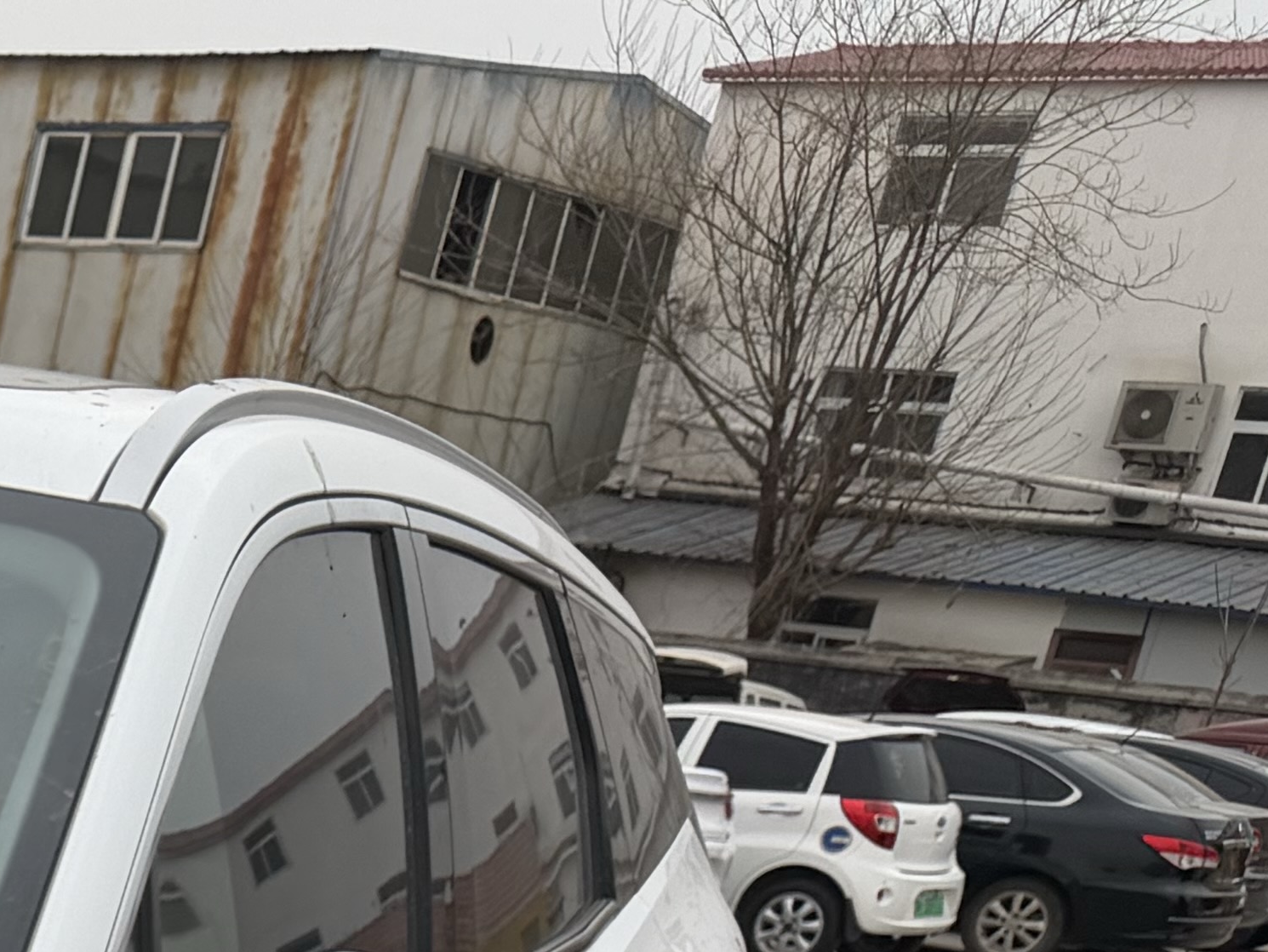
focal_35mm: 92
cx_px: -1112
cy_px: 1823
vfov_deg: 13.9
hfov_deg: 17.0
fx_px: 3371
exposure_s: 1/1522
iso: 80
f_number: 1.78
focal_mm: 6.76
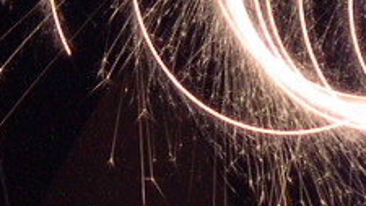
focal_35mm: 235
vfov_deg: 5.2
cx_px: 203
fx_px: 2283
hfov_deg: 9.2
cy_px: 71
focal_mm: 8
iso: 100
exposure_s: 8
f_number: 7.6
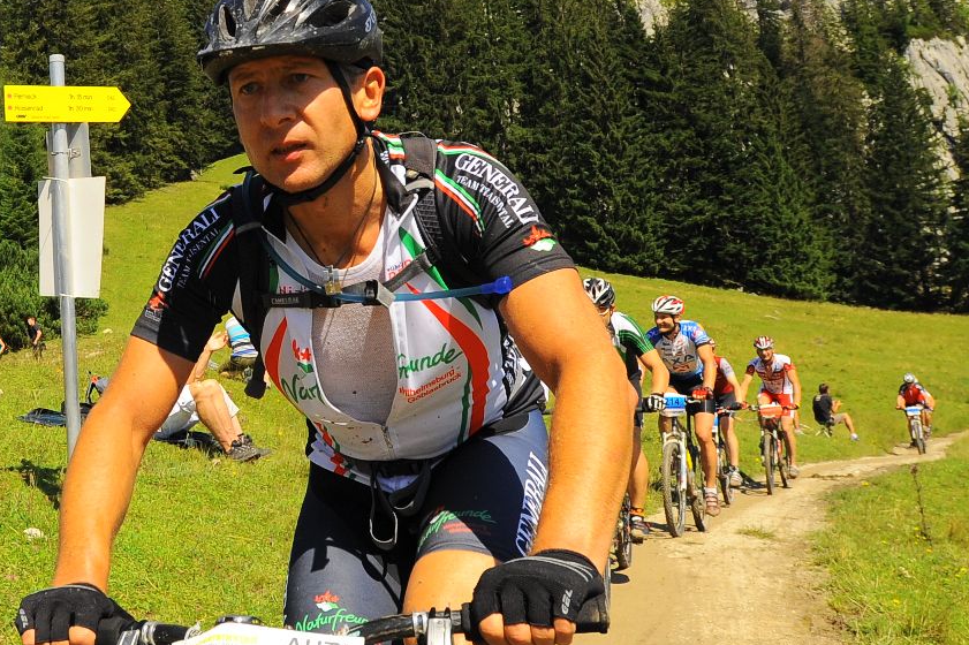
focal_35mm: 43
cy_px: 211
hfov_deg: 43.2
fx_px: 1157
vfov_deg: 30.9
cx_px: 187
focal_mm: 17
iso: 500
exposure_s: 1/1600
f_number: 6.3
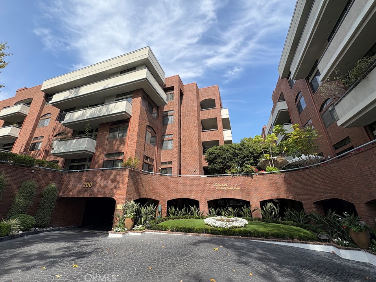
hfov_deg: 98.1
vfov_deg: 81.7
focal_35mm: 15
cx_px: 180
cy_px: 133
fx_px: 163
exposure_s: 1/1020
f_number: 2.2
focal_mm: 2.22
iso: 40
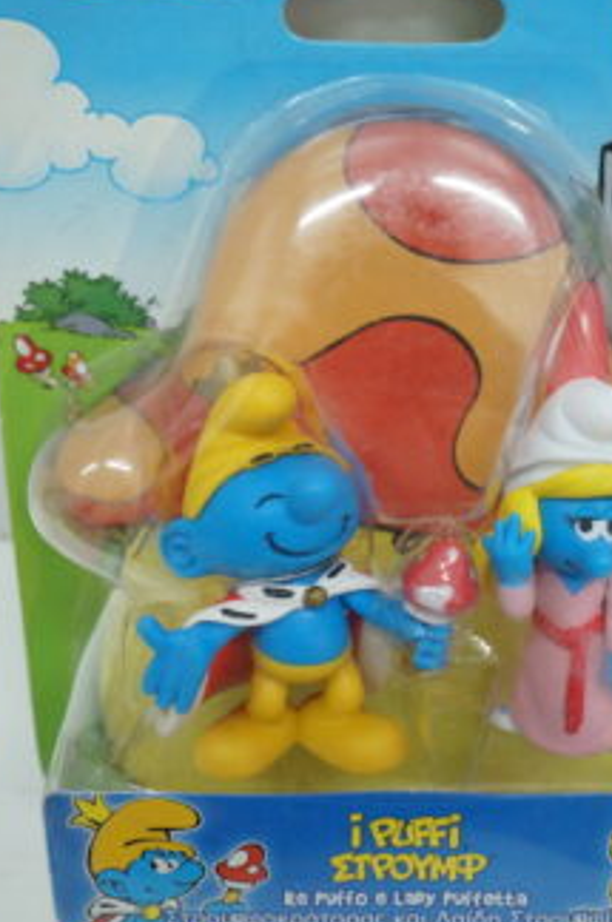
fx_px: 1177
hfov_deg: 29.0
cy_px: 423
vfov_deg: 42.8
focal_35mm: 46
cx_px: 381
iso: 2000
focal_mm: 22
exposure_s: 1/60
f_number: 5.6
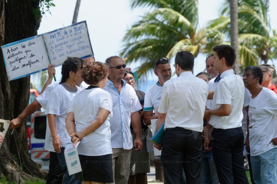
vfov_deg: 6.3
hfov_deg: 9.5
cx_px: 138
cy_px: 92
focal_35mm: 218
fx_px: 1670
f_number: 5.6
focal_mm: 145
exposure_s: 1/320
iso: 200
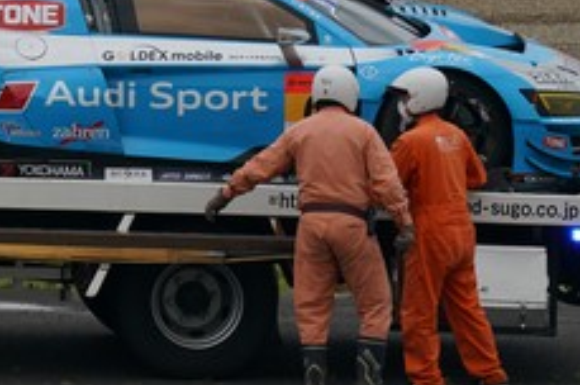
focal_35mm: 1889
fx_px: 30391
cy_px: -142
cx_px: -81
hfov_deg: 1.1
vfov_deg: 0.7
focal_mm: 600
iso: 200
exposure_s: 1/800
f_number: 7.1
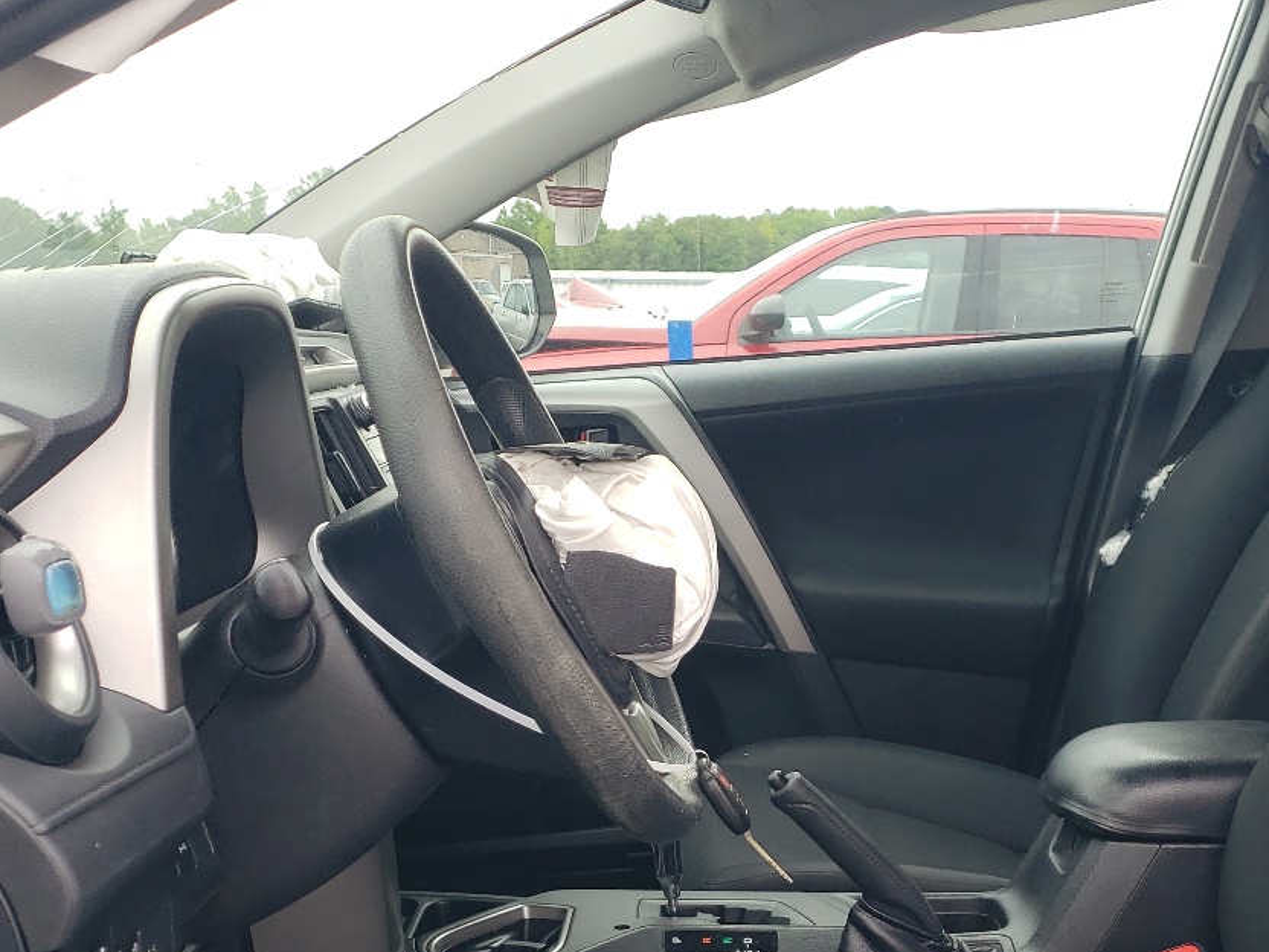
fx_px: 1833
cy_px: 828
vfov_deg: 28.2
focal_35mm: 50
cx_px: 903
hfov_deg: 37.5
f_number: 1.5
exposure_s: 1/244
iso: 50
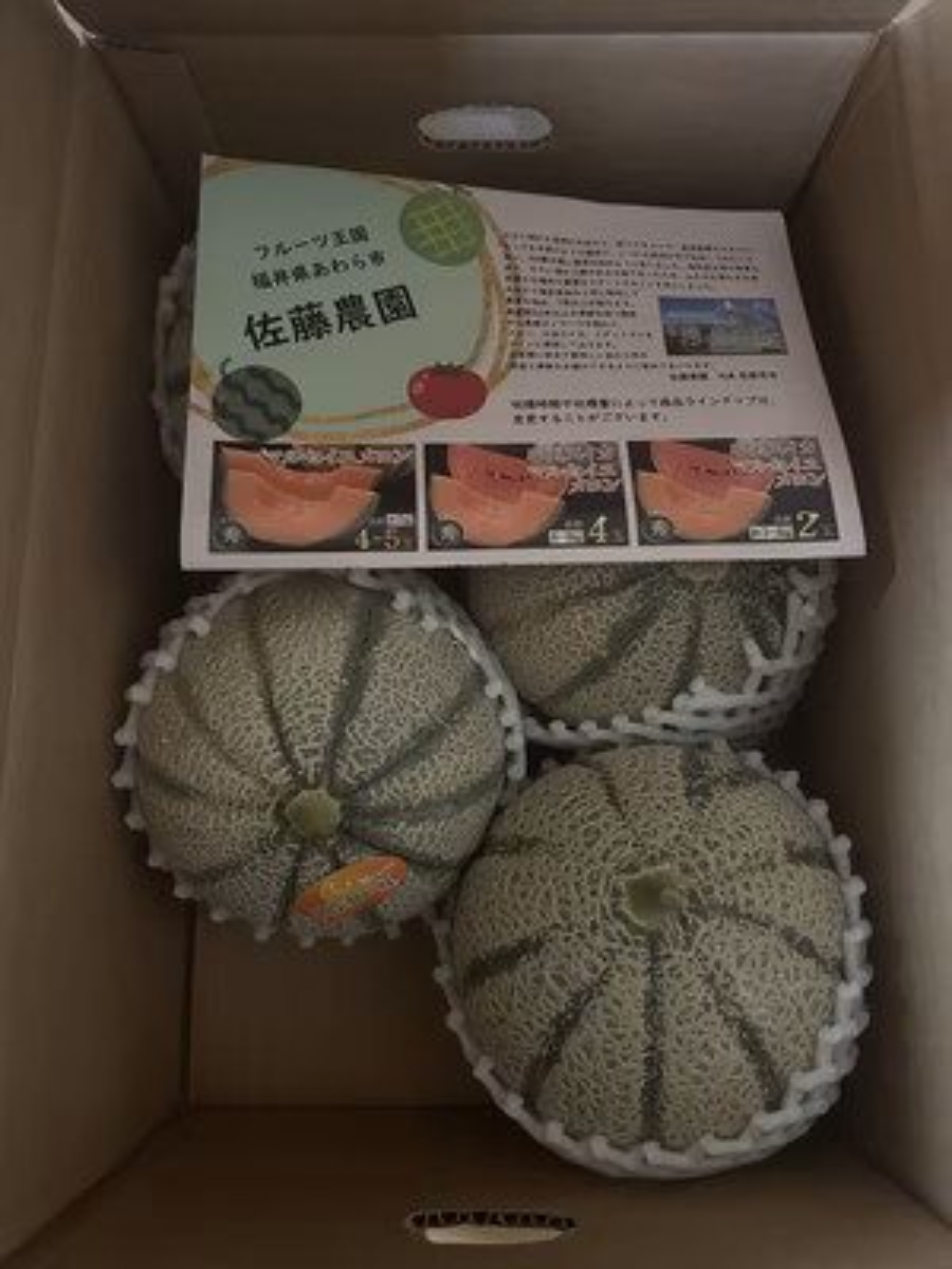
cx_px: 476
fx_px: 953
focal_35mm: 26
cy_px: 634
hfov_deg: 53.1
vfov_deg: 67.3
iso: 640
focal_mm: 5.7
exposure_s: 1/30
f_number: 1.5
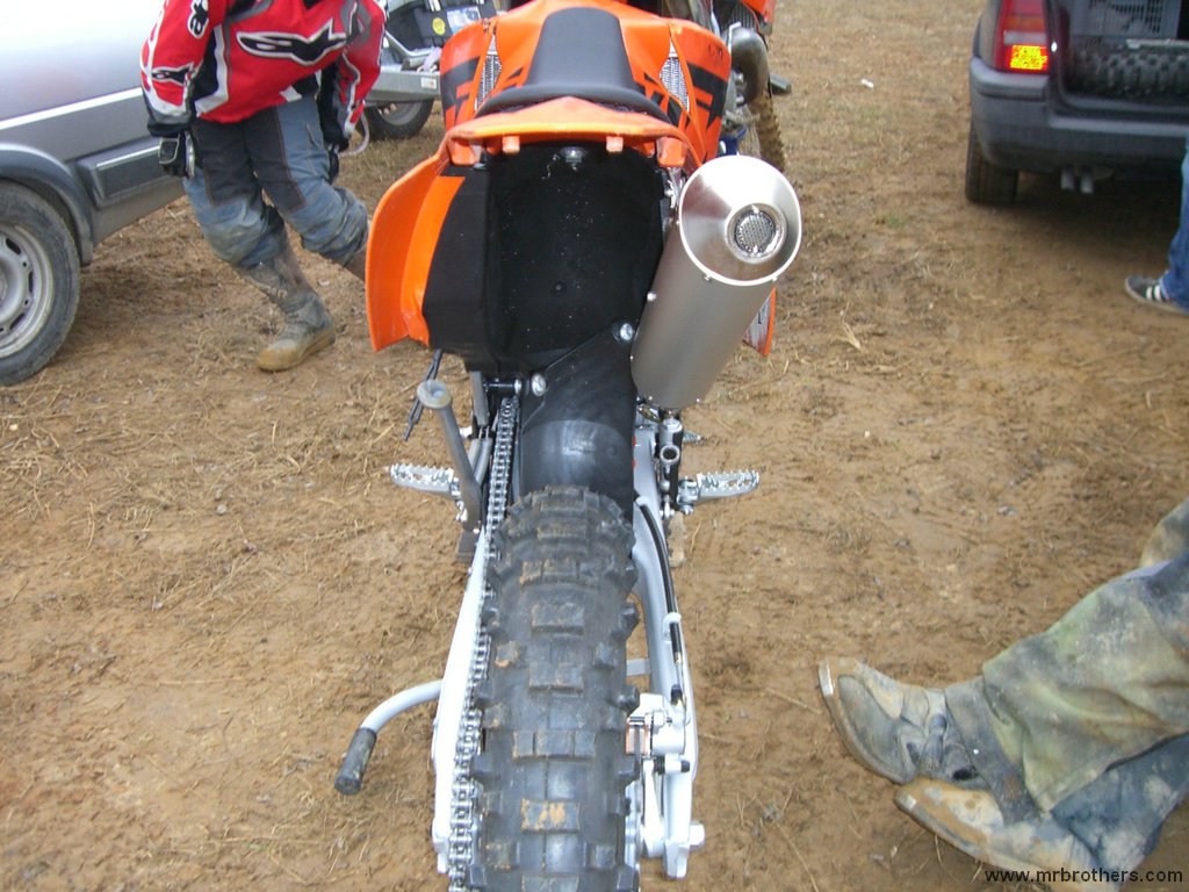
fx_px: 1305
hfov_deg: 49.0
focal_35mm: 38
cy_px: 446
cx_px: 594
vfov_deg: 37.7
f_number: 2.7
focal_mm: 6.2
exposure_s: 1/60
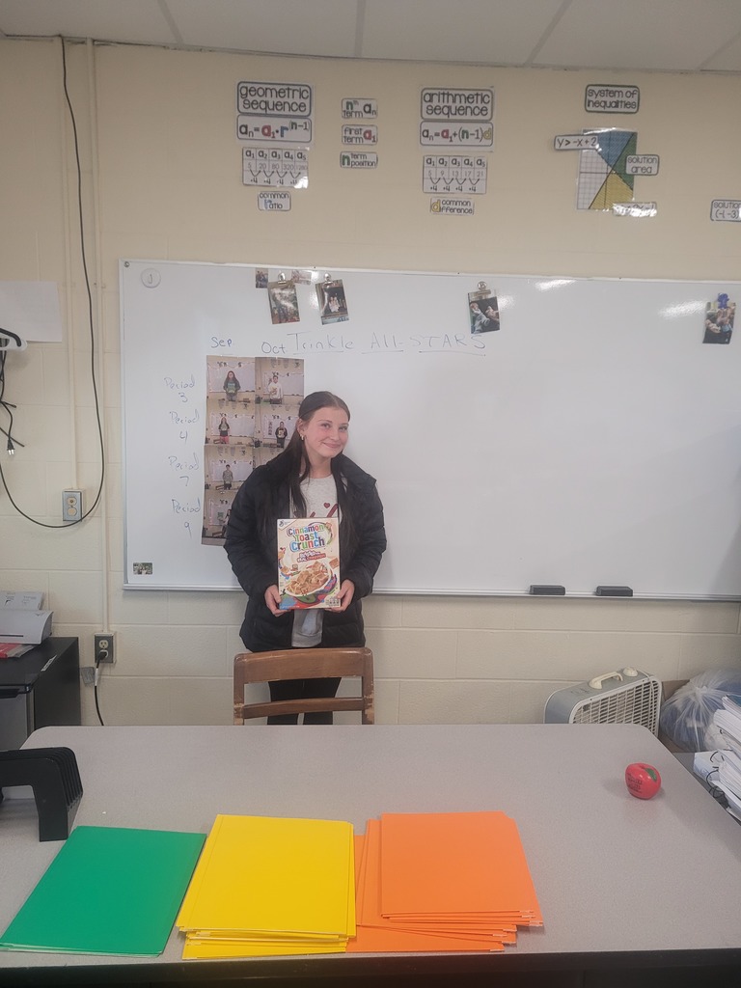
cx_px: 370
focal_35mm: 26
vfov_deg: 67.3
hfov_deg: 53.1
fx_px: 742
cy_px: 494
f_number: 1.8
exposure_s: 1/120
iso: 250
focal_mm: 5.4
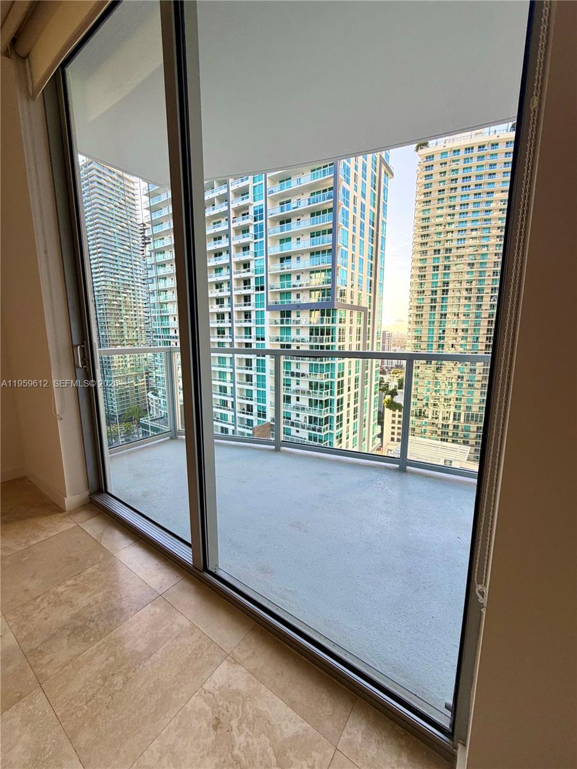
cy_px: 384
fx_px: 311
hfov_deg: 85.7
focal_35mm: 14
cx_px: 288
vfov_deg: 102.1
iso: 64
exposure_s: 1/121
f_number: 2.2
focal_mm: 2.22
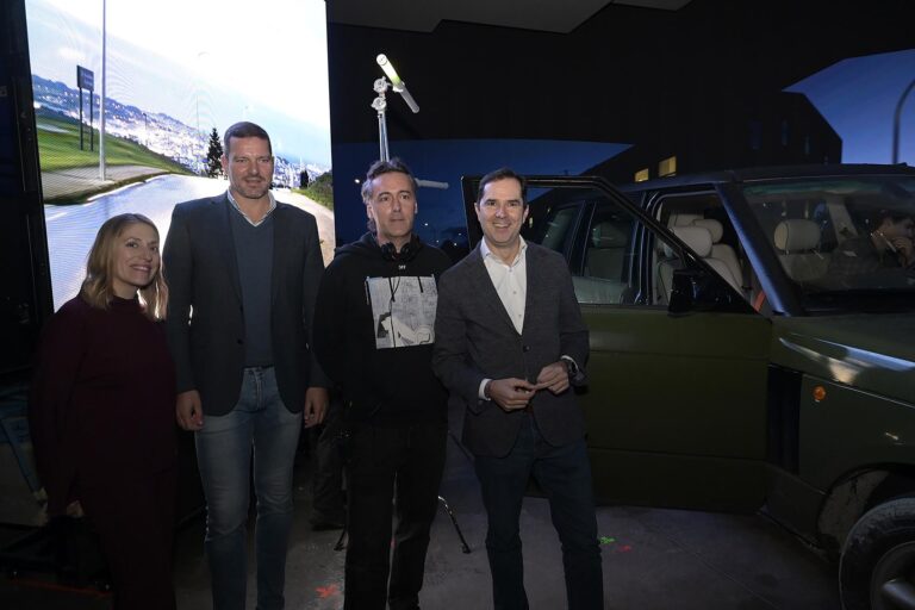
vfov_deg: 53.1
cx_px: 458
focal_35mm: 24
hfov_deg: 73.7
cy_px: 305
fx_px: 610
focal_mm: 24
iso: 3200
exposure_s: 1/250
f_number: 5
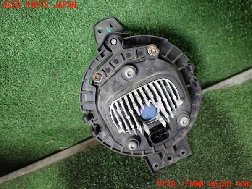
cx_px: 126
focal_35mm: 30
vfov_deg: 46.8
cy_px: 94
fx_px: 218
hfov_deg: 60.0
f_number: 2.3
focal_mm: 5.4
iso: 800
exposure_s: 1/100
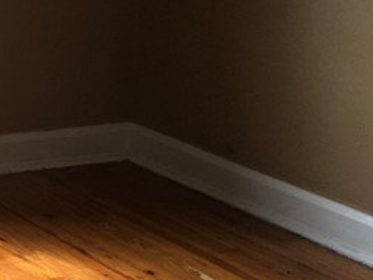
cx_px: -310
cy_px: -13
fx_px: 1250
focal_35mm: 116
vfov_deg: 12.6
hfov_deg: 14.7
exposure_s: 1/60
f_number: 2.2
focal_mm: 4.15
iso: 32
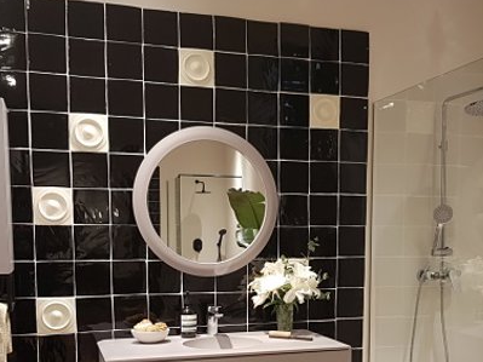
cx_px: 289
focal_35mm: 45
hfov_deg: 41.9
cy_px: 308
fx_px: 628
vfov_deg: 31.1
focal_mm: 4.2
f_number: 1.7
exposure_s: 1/50
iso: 64
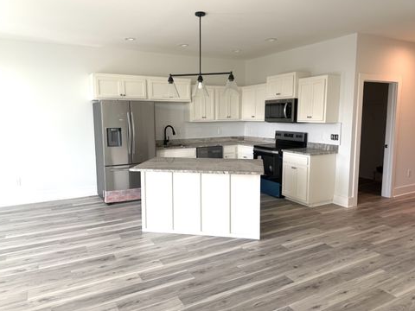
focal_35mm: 25
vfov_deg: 54.9
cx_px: 204
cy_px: 151
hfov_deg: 69.4
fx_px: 300
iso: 64
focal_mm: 6.76
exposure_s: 1/121
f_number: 1.78
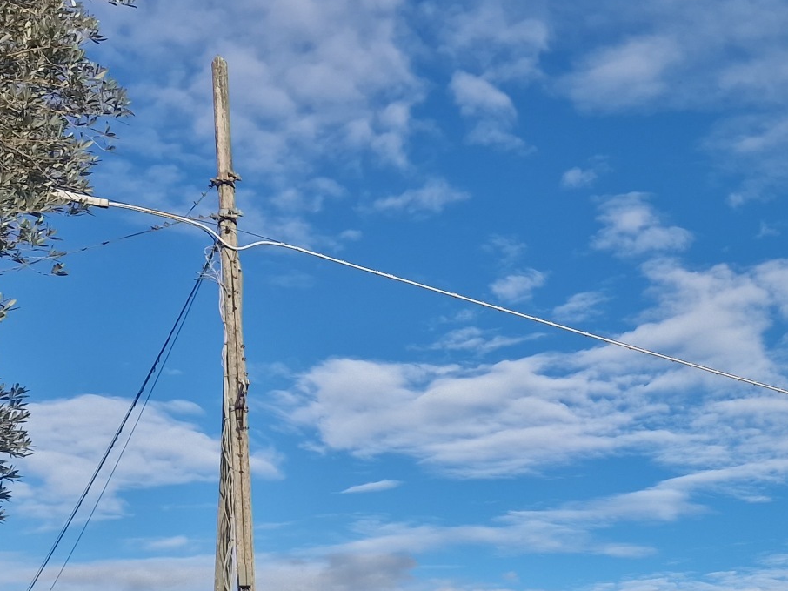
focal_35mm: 65
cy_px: 688
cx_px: 868
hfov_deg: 27.3
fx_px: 1479
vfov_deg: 21.2
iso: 50
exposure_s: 1/1433
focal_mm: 6.4
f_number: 1.8
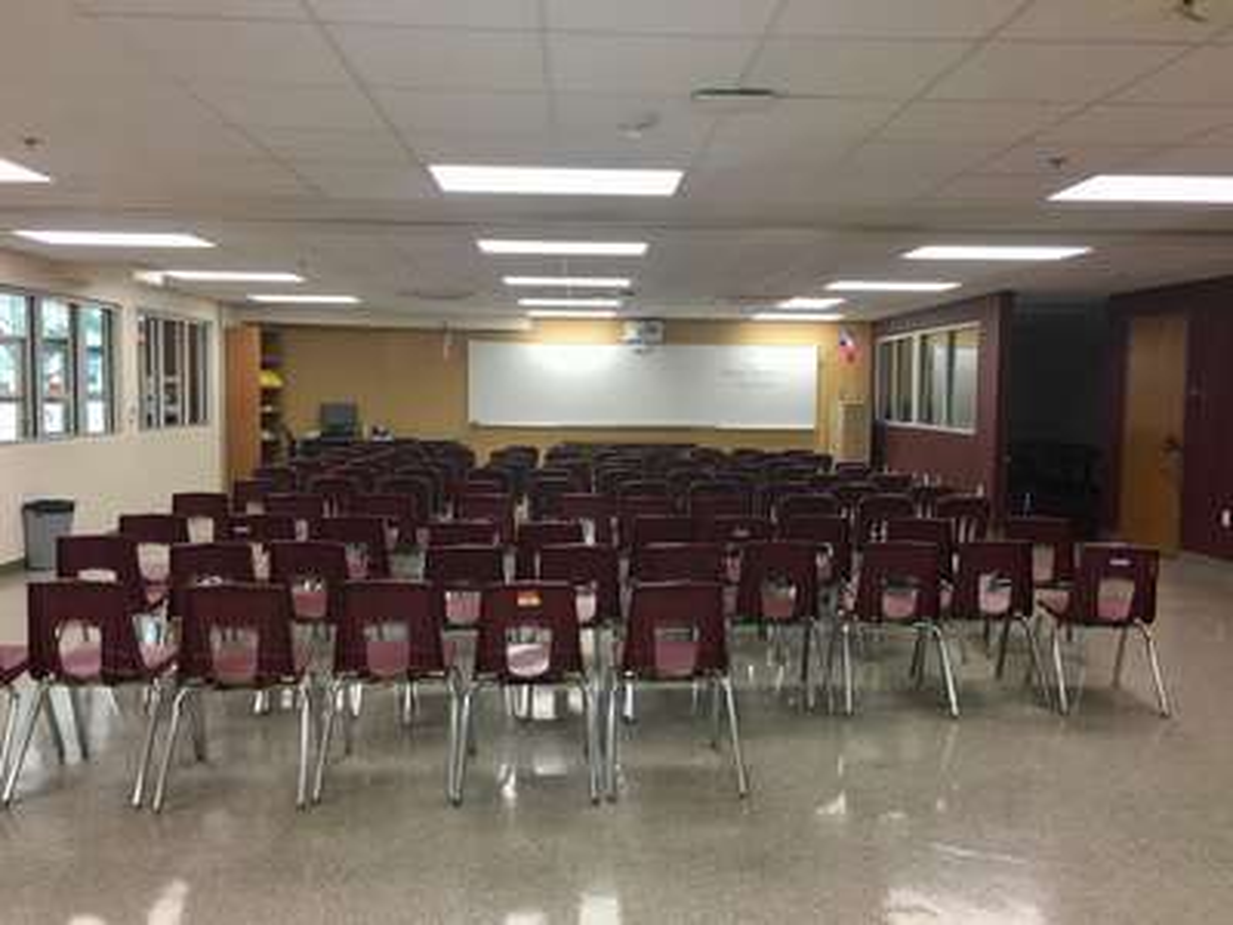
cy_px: 462
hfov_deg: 61.7
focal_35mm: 29
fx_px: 1033
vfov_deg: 48.2
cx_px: 616
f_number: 2.2
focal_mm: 4.15
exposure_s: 1/15
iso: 32
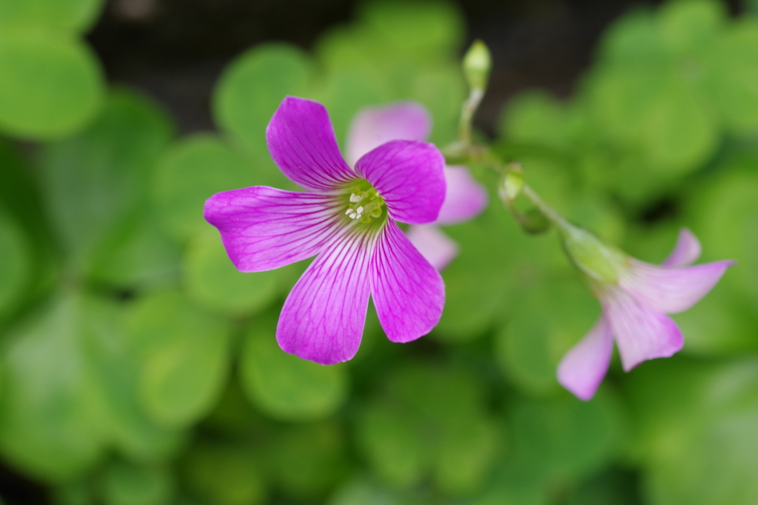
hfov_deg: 13.7
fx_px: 3157
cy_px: 252
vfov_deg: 9.1
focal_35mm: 150
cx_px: 379
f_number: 9
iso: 400
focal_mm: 100
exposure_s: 1/160
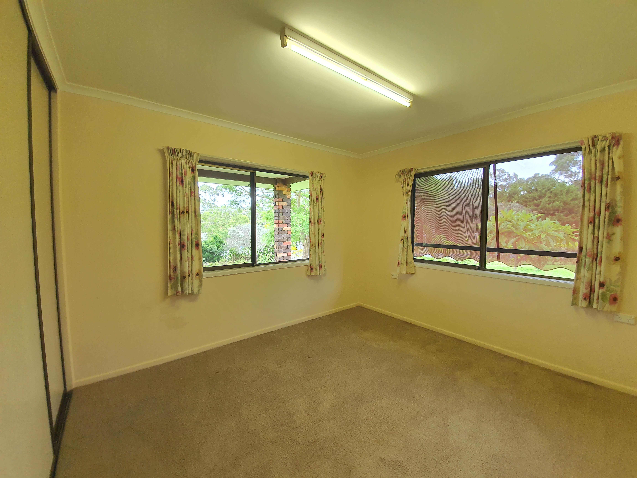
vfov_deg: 89.9
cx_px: 318
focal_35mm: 13
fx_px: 239
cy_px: 239
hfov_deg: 106.2
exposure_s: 1/50
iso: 100
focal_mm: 1.8
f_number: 2.2
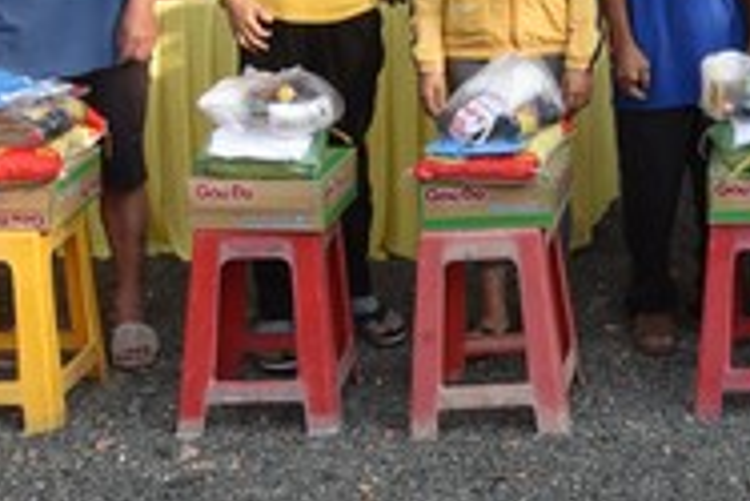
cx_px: 894
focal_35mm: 104
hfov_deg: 18.6
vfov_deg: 12.5
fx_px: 2168
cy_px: -281
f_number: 8
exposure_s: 1/250
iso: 400
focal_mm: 30
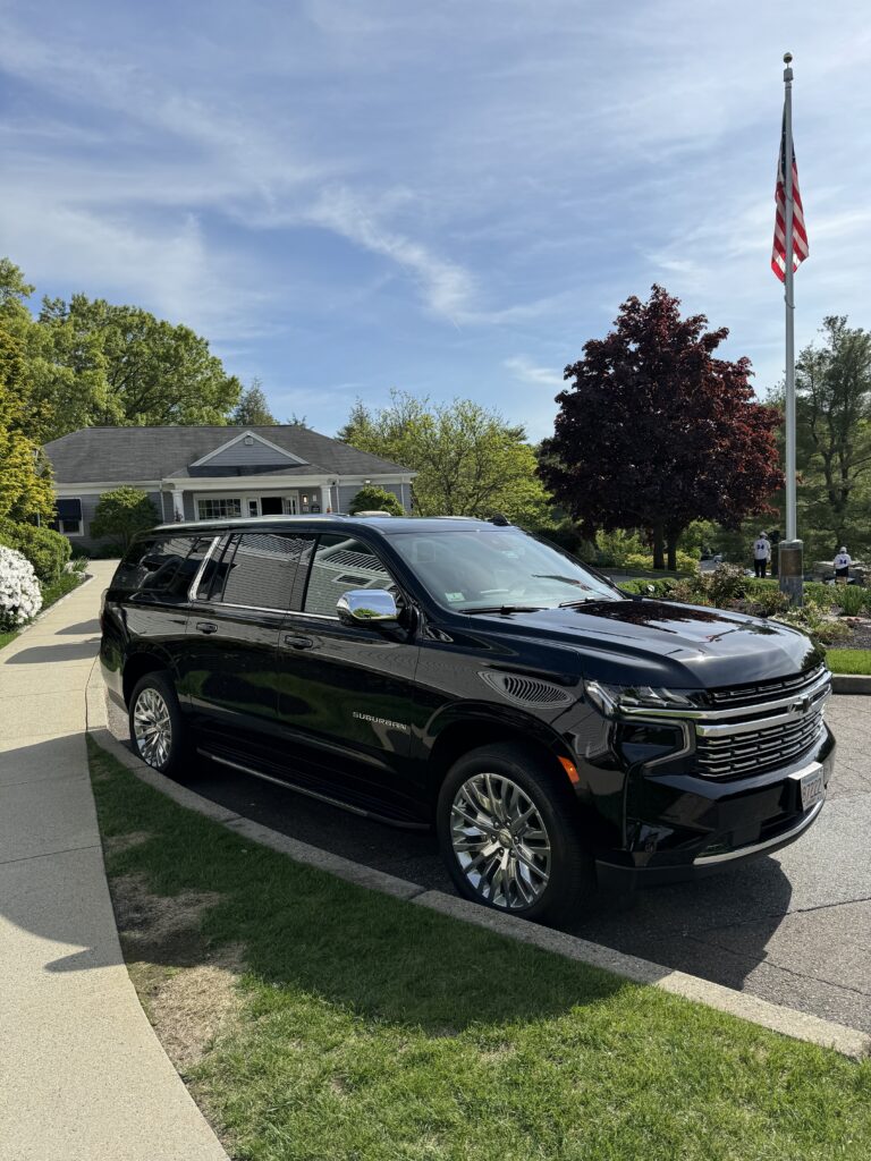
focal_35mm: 24
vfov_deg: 71.6
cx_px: 436
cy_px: 580
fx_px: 805
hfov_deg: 56.8
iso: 80
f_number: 1.78
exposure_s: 1/5814
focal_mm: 6.76
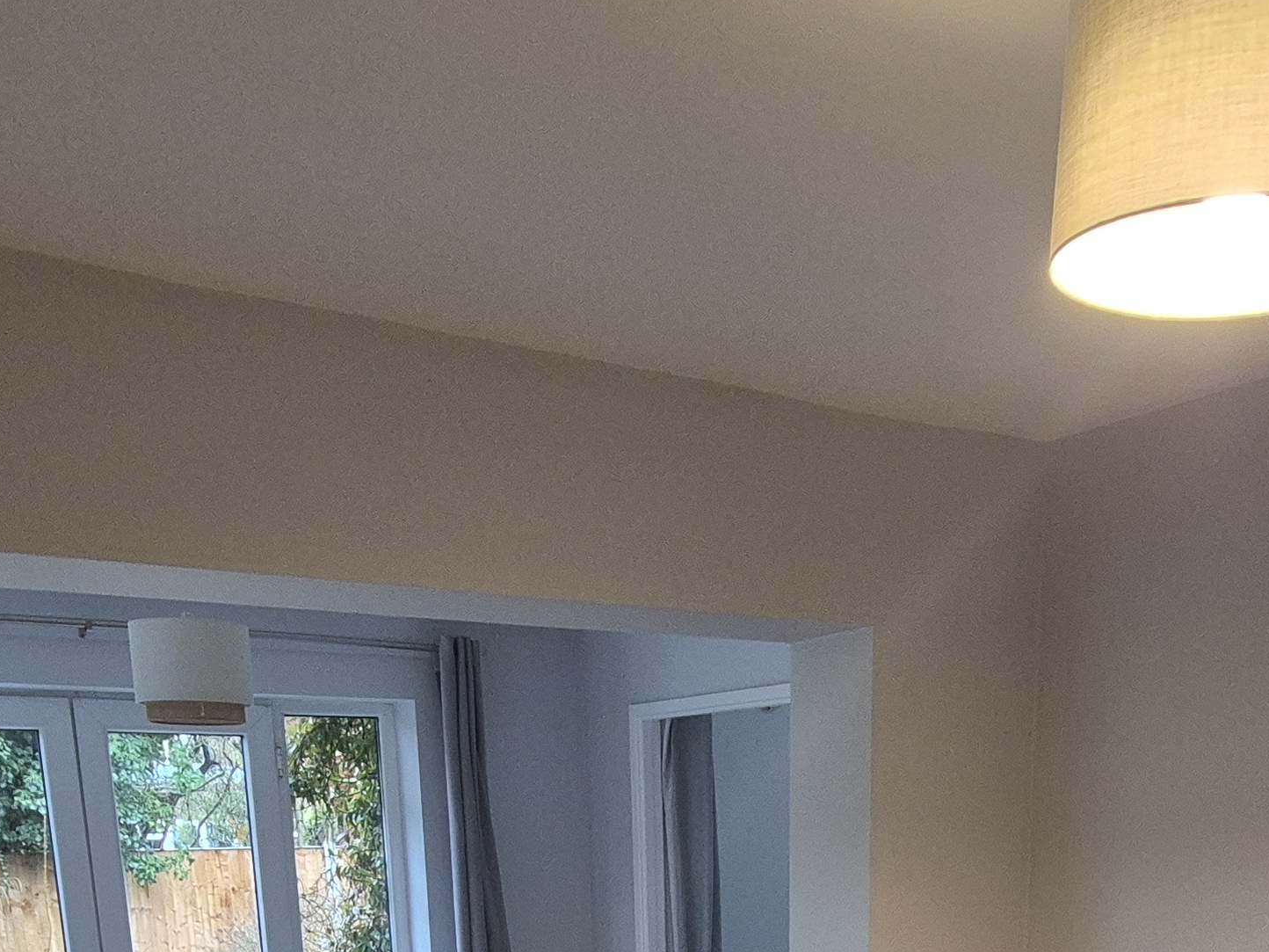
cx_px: 718
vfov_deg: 32.0
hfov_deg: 51.2
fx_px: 1320
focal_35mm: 36
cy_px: 1181
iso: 500
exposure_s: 1/50
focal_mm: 2.2
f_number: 2.2
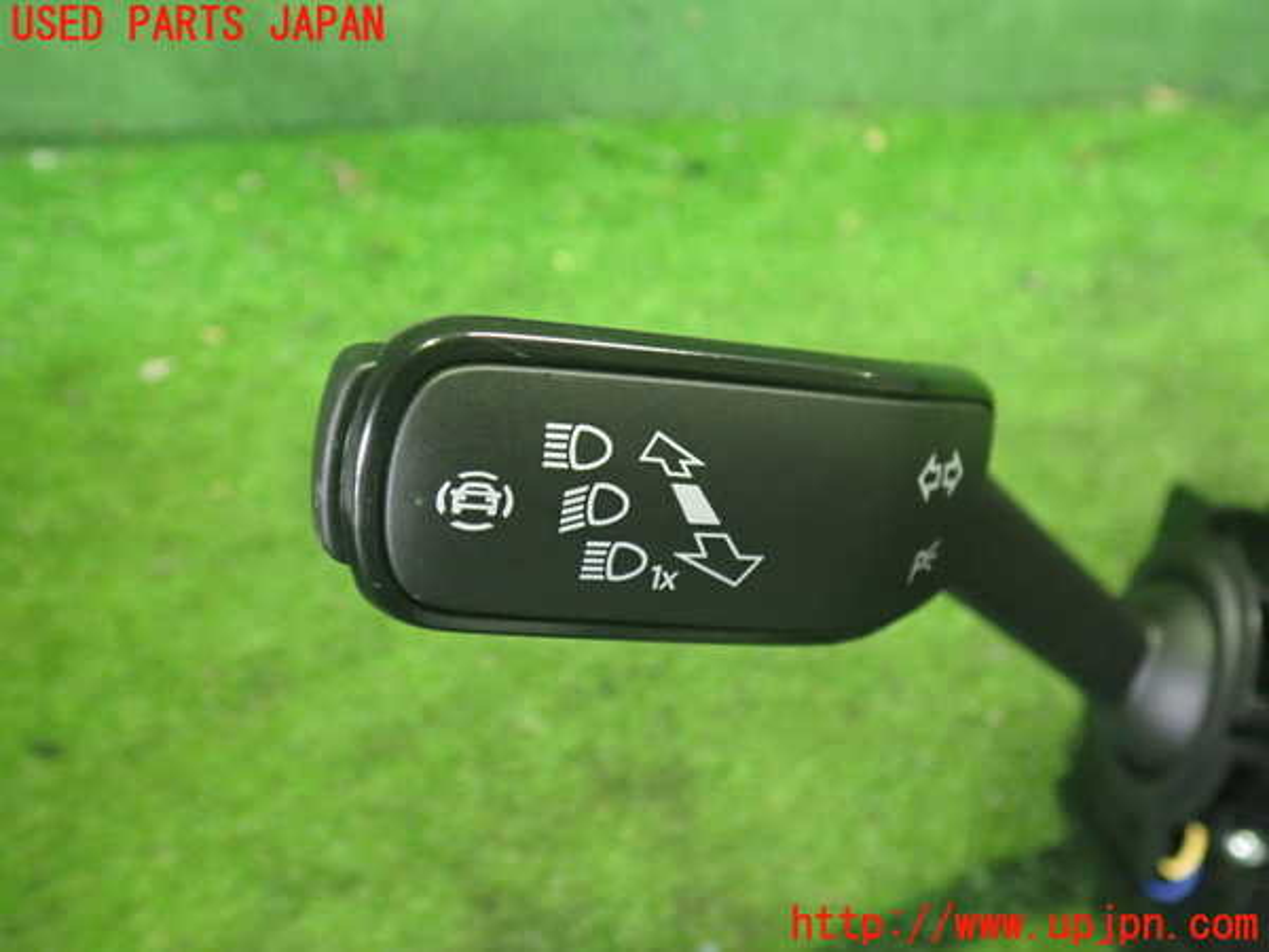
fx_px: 1100
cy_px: 476
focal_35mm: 30
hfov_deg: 60.0
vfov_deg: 46.8
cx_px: 634
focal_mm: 5.4
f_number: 2.3
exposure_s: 1/25
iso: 800
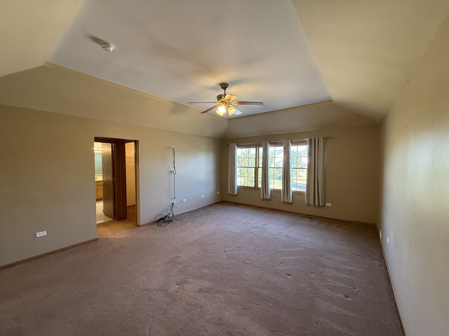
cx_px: 224
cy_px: 168
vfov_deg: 85.7
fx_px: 182
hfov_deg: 102.1
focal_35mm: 14
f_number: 2.2
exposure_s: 1/120
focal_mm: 2.22
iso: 400
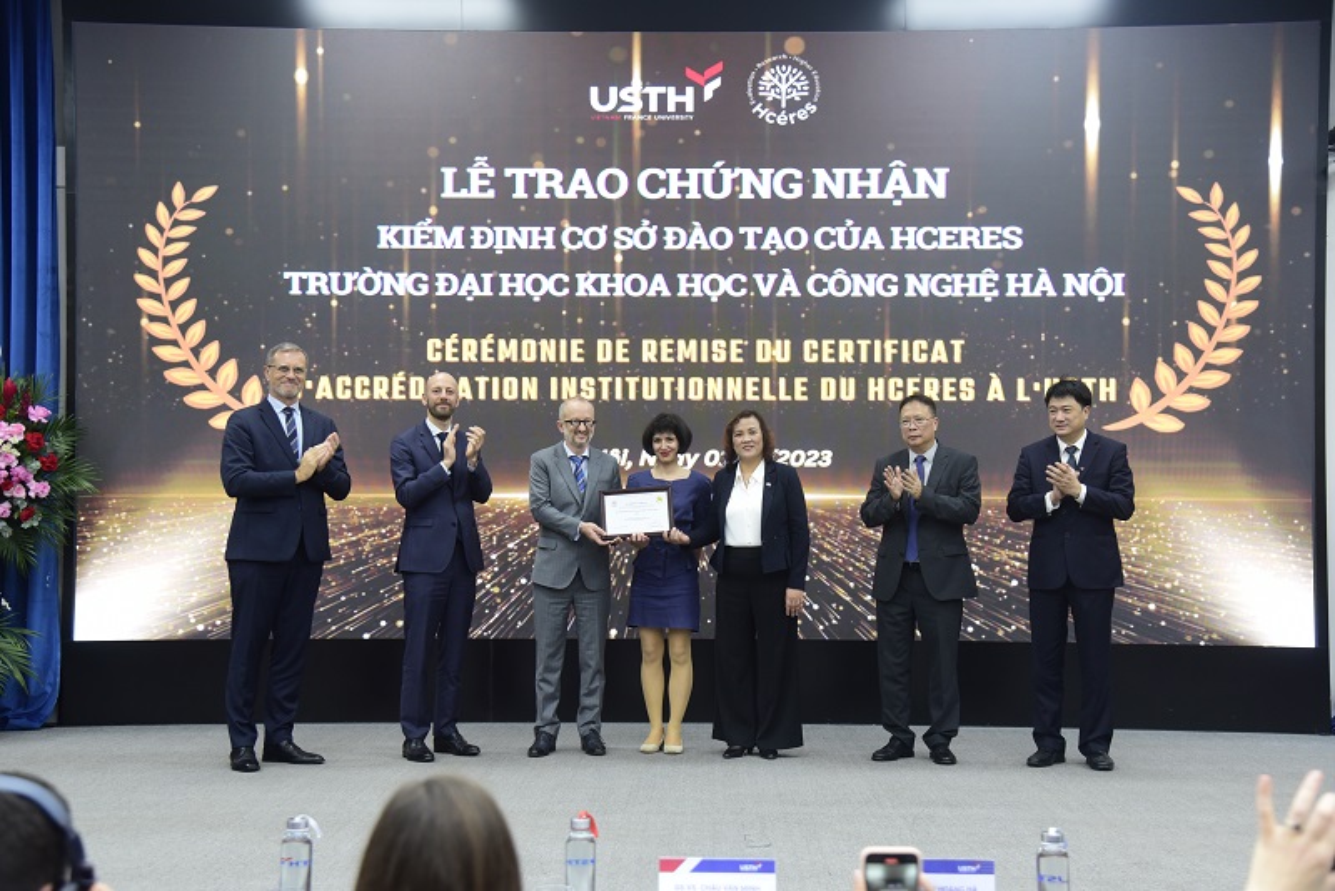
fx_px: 1781
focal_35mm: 48
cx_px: 668
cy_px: 446
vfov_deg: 28.1
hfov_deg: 41.1
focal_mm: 48
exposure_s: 1/100
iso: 1250
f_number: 4.5
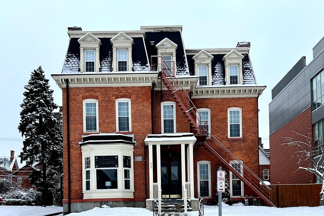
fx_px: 252
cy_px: 121
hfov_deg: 65.5
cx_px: 163
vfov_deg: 46.3
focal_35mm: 28
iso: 50
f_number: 1.5
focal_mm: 5.7
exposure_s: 1/1124
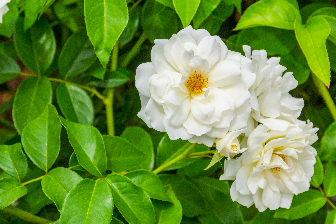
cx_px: 168
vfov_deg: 9.6
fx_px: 1330
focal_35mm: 142
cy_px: 112
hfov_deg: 14.4
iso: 250
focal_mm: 95
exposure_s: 1/500
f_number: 11
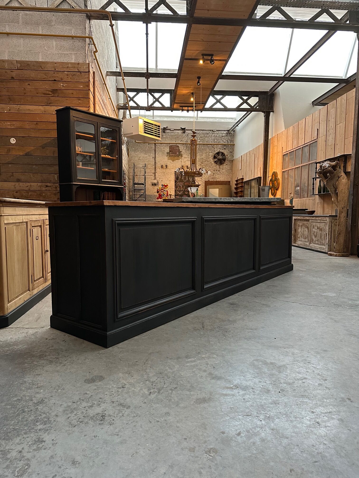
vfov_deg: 71.6
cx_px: 180
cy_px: 239
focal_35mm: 24
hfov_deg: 56.8
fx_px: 332
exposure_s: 1/60
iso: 400
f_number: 1.78
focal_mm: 6.86
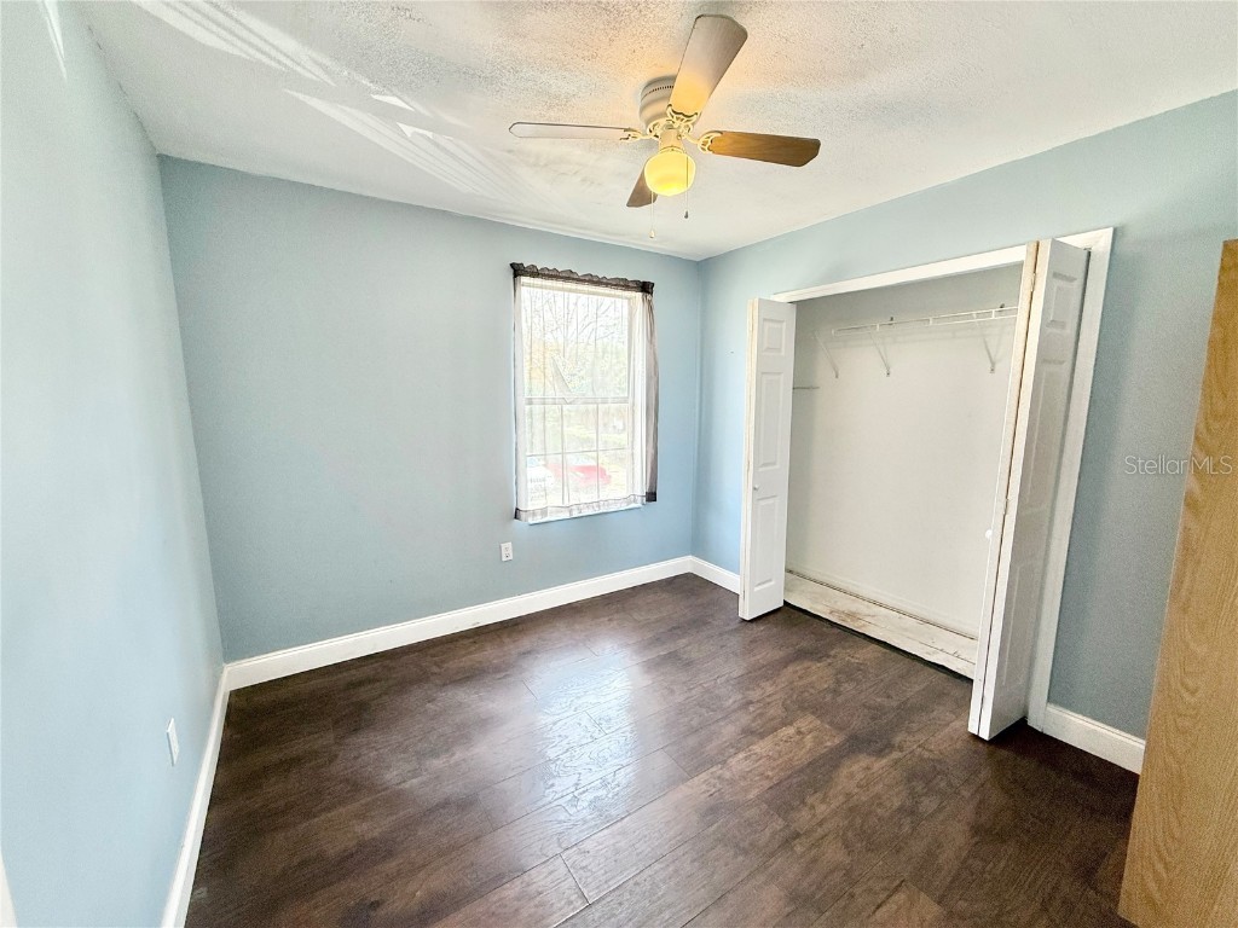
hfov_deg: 102.1
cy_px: 464
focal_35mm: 14
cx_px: 619
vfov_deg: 85.7
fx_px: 501
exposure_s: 1/120
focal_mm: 2.22
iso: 160
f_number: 2.2
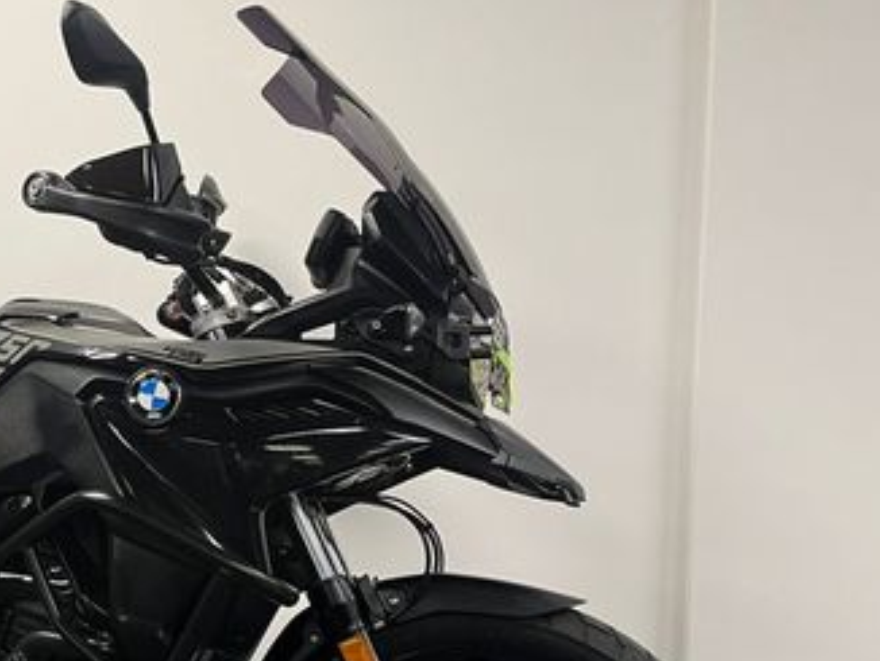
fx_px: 1297
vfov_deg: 28.2
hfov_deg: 34.8
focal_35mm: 51
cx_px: 51
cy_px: 494
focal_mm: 5.1
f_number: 1.6
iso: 80
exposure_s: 1/50
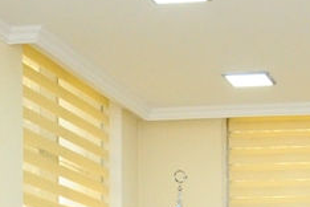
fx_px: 1016
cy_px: 421
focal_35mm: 118
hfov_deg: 16.7
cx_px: 359
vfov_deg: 10.6
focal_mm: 18
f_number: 5.6
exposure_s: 1/160
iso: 1600
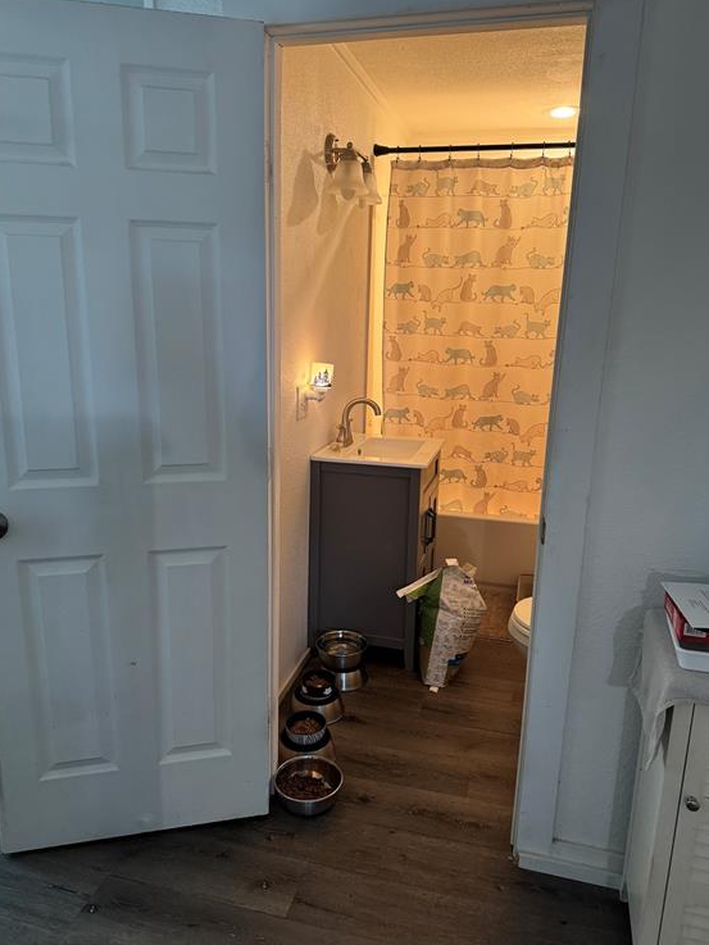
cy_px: 463
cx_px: 356
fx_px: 683
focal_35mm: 25
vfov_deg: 69.4
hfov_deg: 54.9
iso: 500
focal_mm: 6.76
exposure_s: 1/60
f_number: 1.78
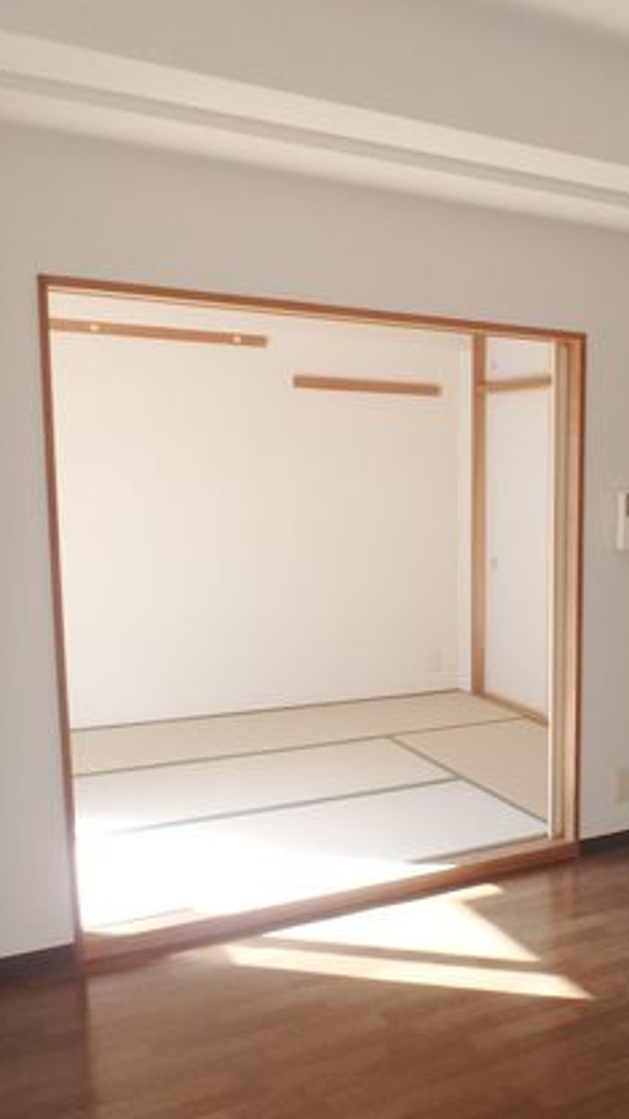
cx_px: 583
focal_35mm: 35
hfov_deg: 31.8
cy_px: 648
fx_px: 1038
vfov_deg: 56.4
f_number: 3.5
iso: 200
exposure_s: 1/60
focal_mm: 3.7
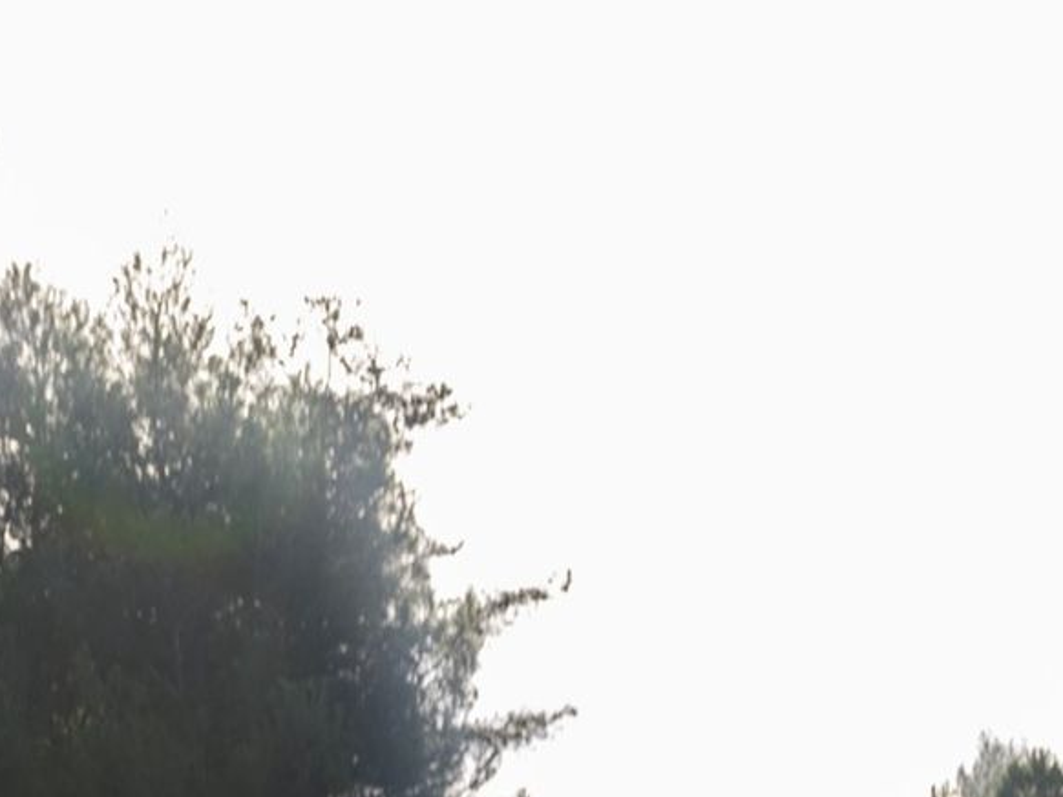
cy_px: 1294
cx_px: -11
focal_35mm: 165
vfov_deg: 8.7
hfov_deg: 11.8
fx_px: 5065
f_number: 6.4
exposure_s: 1/80
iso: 250
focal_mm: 63.7
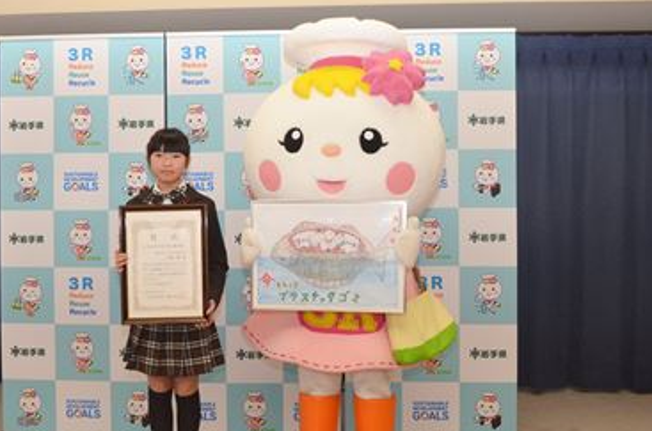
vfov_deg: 29.7
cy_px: 228
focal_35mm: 45
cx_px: 293
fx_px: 813
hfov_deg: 43.6
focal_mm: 22
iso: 3200
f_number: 5.6
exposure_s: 1/800
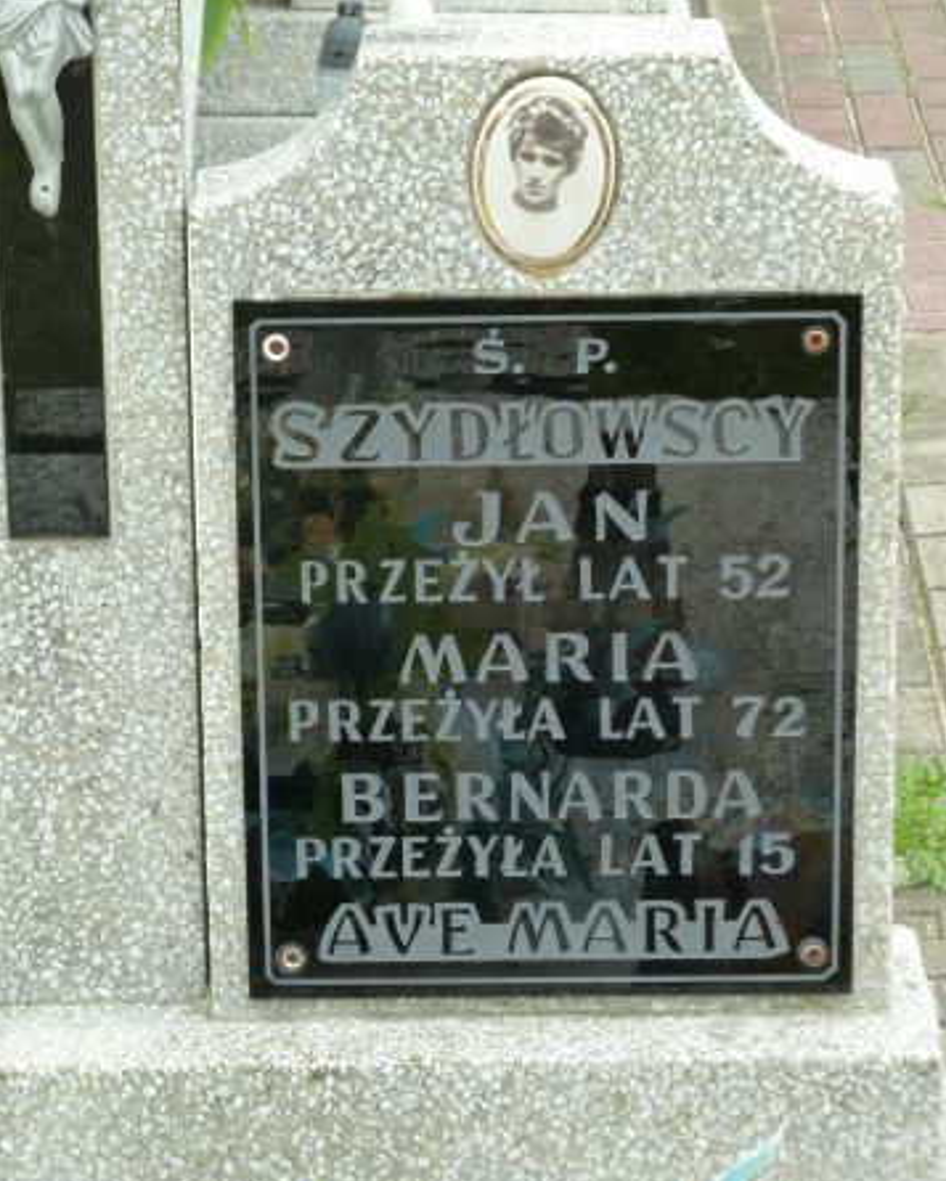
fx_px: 5038
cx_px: 472
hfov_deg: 10.7
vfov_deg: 13.4
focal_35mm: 144
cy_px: 606
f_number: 4.5
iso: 200
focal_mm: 22.5
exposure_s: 1/50
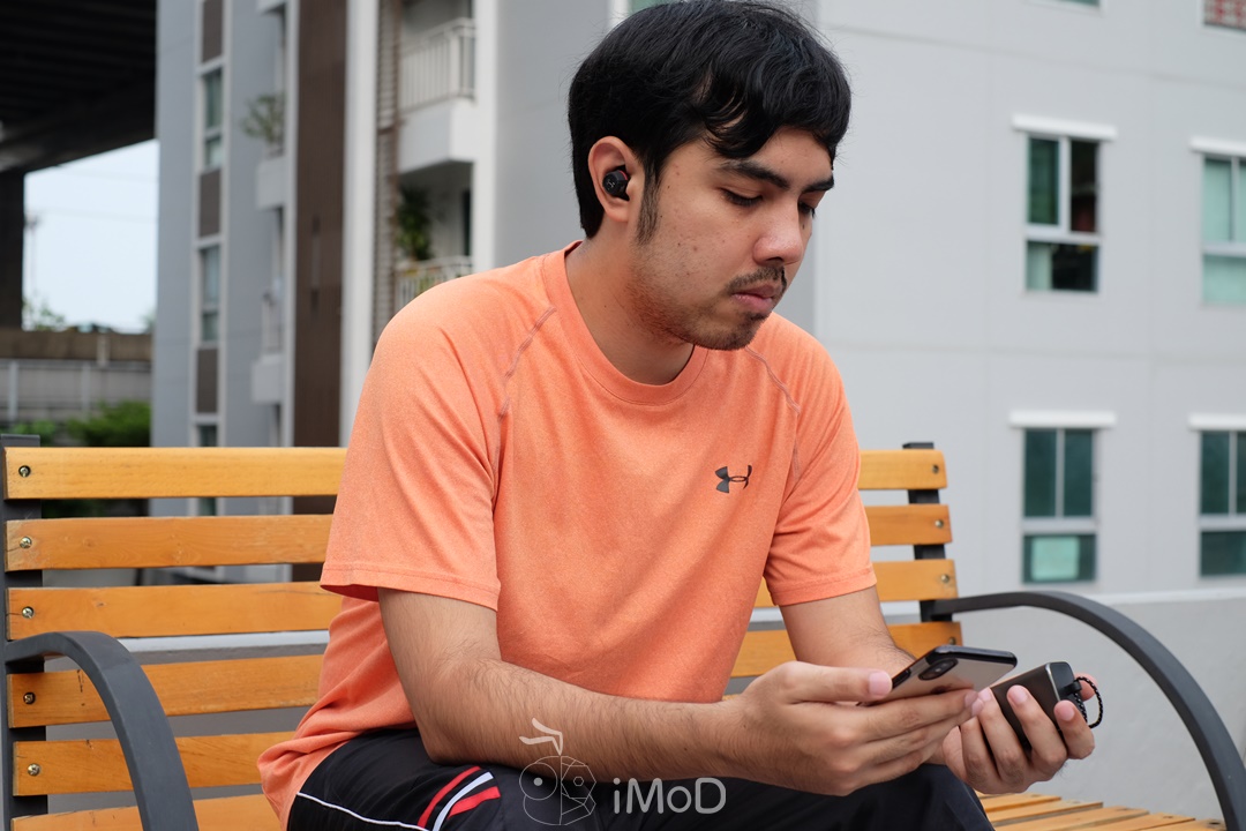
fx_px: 1834
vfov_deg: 25.5
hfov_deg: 37.5
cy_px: 416
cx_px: 623
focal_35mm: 53
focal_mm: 35
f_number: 4.5
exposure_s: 1/160
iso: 400
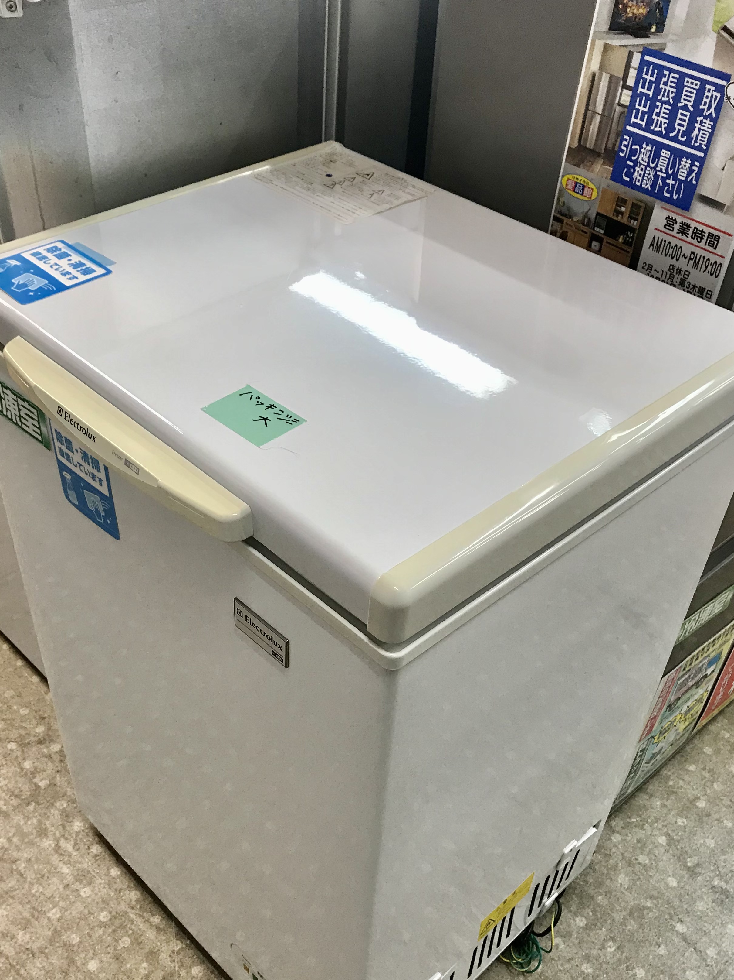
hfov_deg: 40.6
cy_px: 592
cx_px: 323
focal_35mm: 35
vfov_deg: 52.2
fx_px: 990
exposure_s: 1/33
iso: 25
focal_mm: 3.99
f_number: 1.8
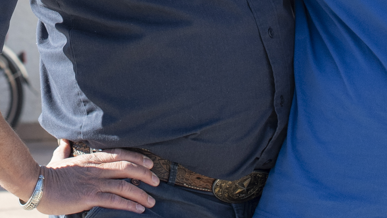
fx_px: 2401
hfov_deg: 9.2
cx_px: -4
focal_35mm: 234
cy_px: -350
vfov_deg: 5.0
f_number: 5
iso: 250
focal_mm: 50
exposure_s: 1/1000
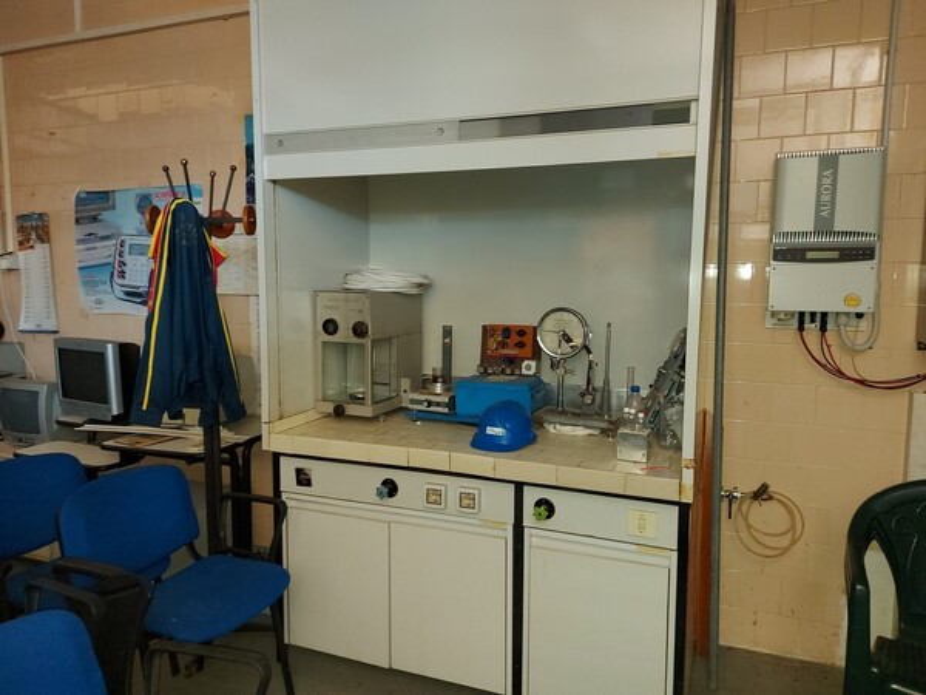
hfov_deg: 71.6
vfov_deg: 56.8
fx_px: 642
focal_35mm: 24
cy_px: 348
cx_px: 463
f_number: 1.8
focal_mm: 5.23
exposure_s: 1/25
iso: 320
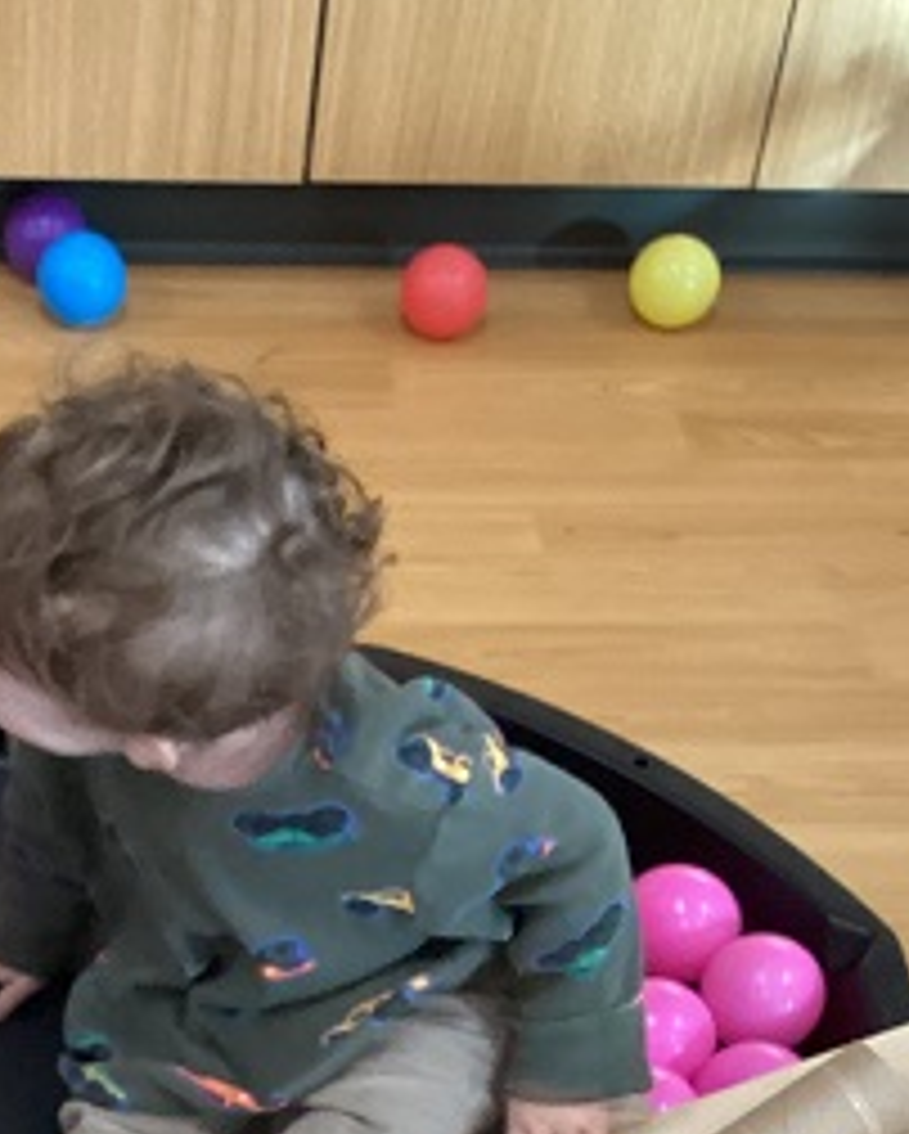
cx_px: 99
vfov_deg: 23.1
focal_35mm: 80
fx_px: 2687
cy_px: 1048
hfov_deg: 18.9
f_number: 2.4
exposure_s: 1/60
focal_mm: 3.3
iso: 320
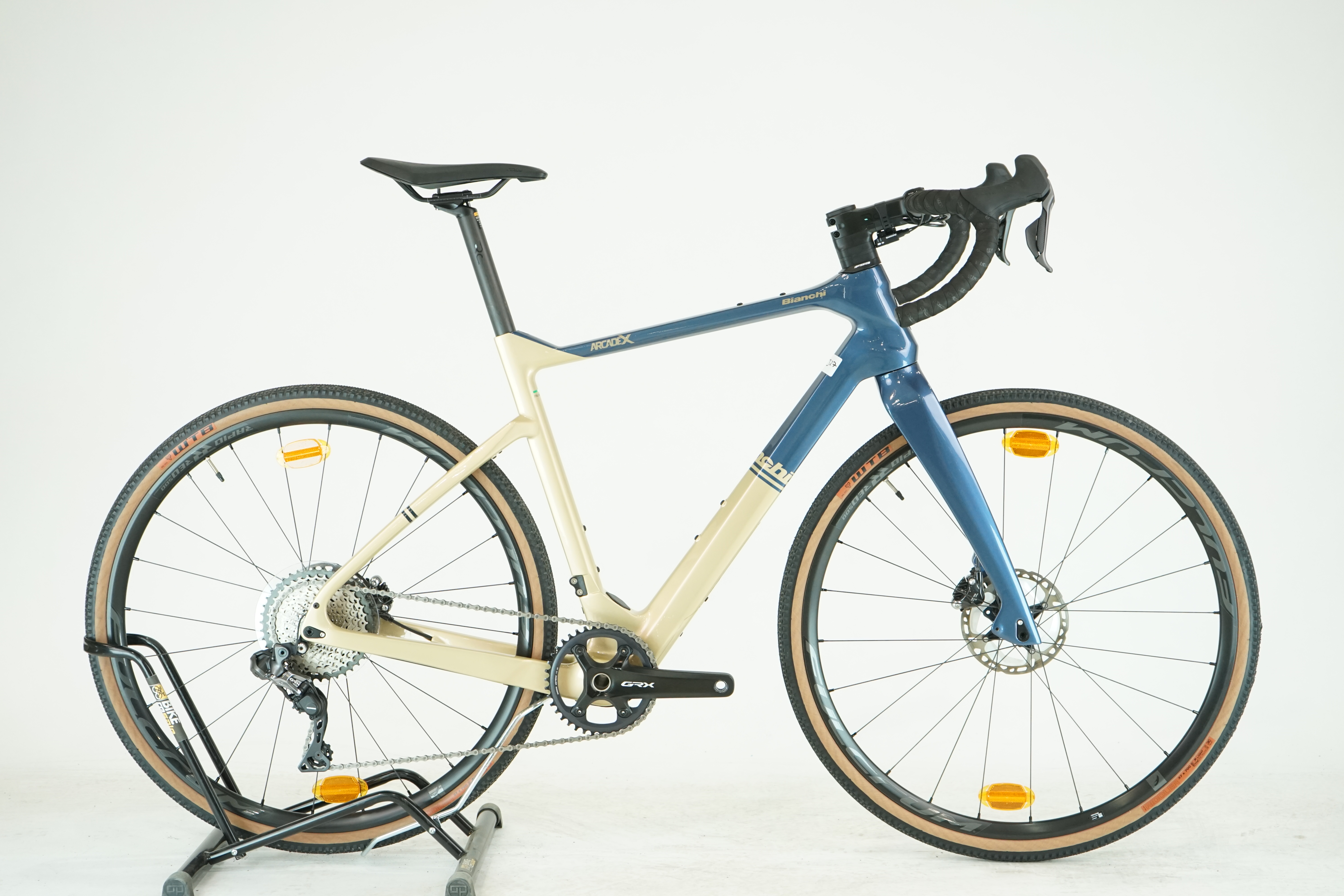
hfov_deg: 36.9
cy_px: 448
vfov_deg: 25.1
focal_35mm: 54
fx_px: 2016
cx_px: 672
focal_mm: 54
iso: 1600
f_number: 5.6
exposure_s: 1/200
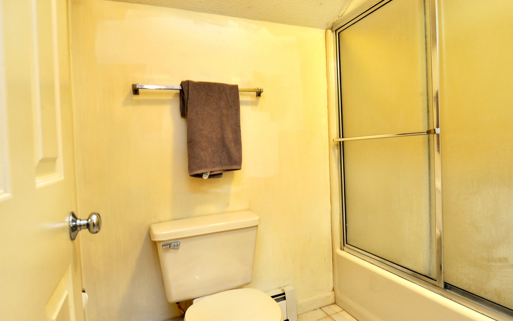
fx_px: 280
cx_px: 312
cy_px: 175
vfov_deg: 59.6
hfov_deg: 83.8
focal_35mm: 20
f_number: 5
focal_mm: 10
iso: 200
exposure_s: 1/13
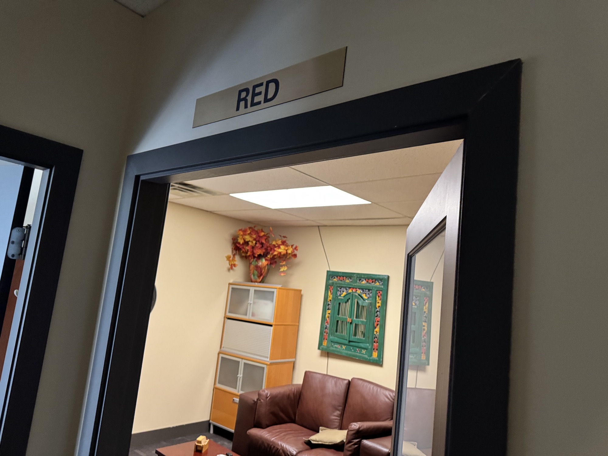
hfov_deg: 71.6
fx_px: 422
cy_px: 228
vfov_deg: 56.8
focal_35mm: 24
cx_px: 304
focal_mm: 6.76
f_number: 1.78
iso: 640
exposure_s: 1/60
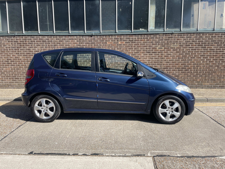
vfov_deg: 53.1
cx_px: 112
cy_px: 84
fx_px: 169
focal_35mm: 26
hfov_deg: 67.3
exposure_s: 1/1795
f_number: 1.6
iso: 32
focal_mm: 4.2
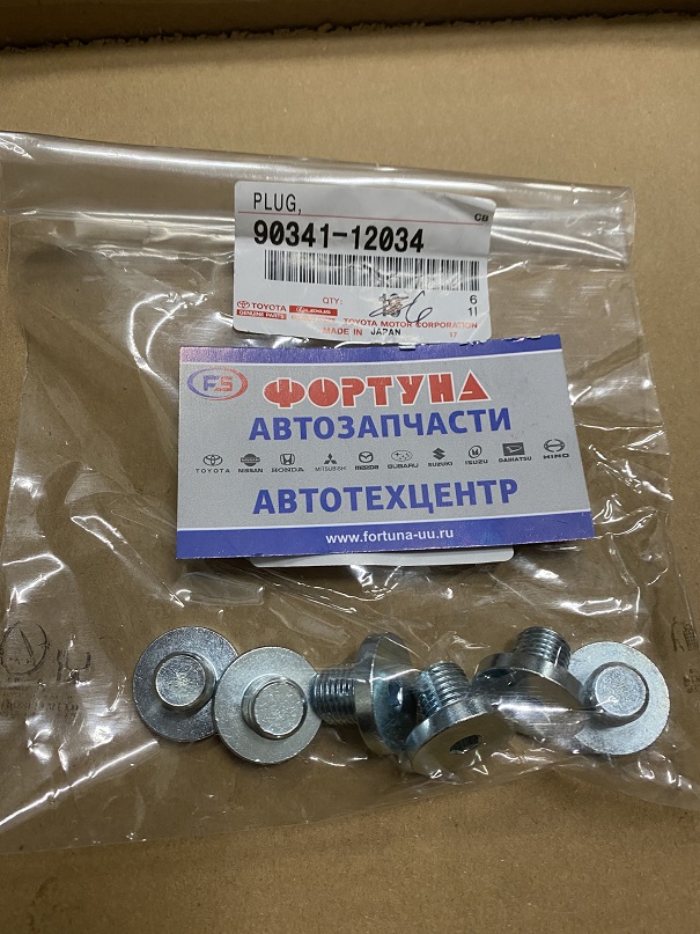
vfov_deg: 67.3
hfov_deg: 53.1
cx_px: 350
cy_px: 467
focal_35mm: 26
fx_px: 701
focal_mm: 4.25
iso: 160
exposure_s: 1/60
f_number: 1.8
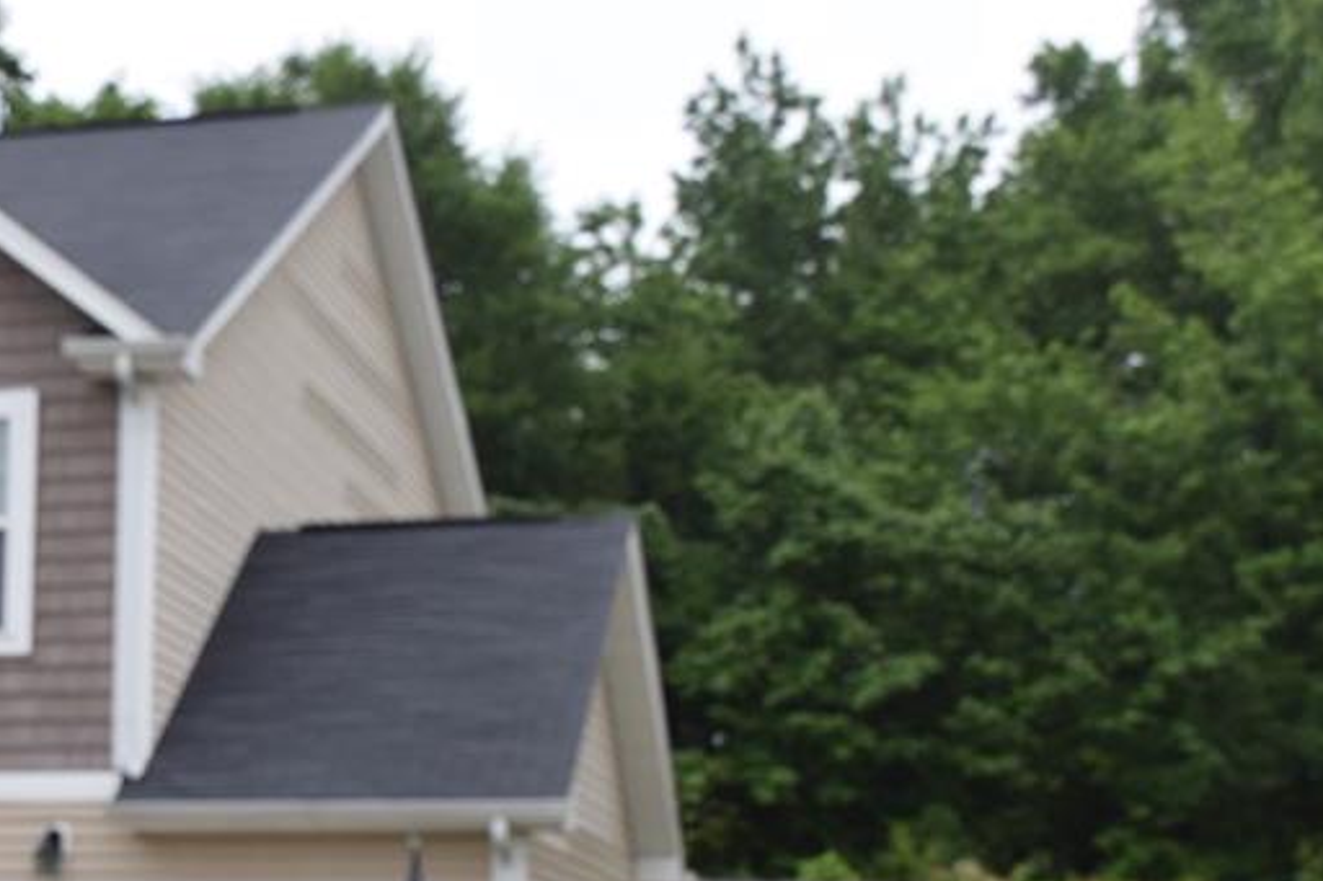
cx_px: 103
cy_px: 834
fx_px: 2865
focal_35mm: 78
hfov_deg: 25.1
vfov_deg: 17.2
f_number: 7.1
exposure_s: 1/200
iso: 400
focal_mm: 26
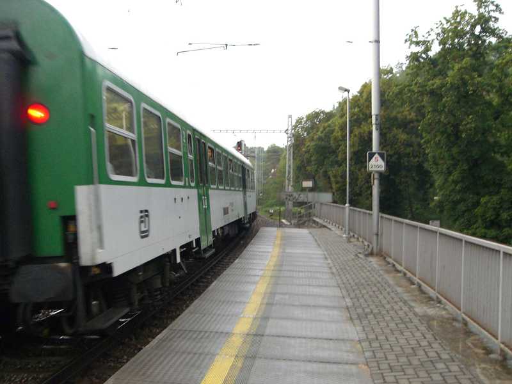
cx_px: 256
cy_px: 192
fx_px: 562
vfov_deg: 37.7
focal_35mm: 38
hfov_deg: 49.0
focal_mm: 6.3
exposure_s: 1/50
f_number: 3.1
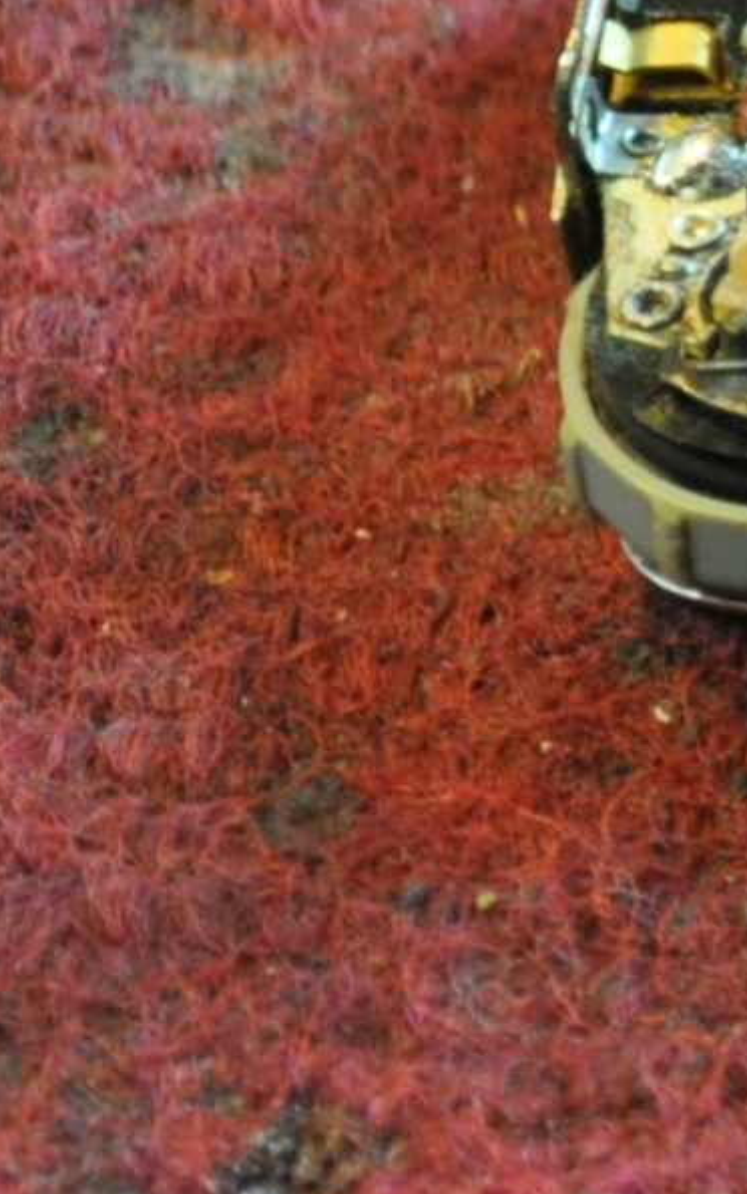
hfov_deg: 4.2
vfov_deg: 6.9
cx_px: 2078
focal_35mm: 303
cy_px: 76
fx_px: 9862
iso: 1600
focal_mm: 55
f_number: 5.6
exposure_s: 1/20
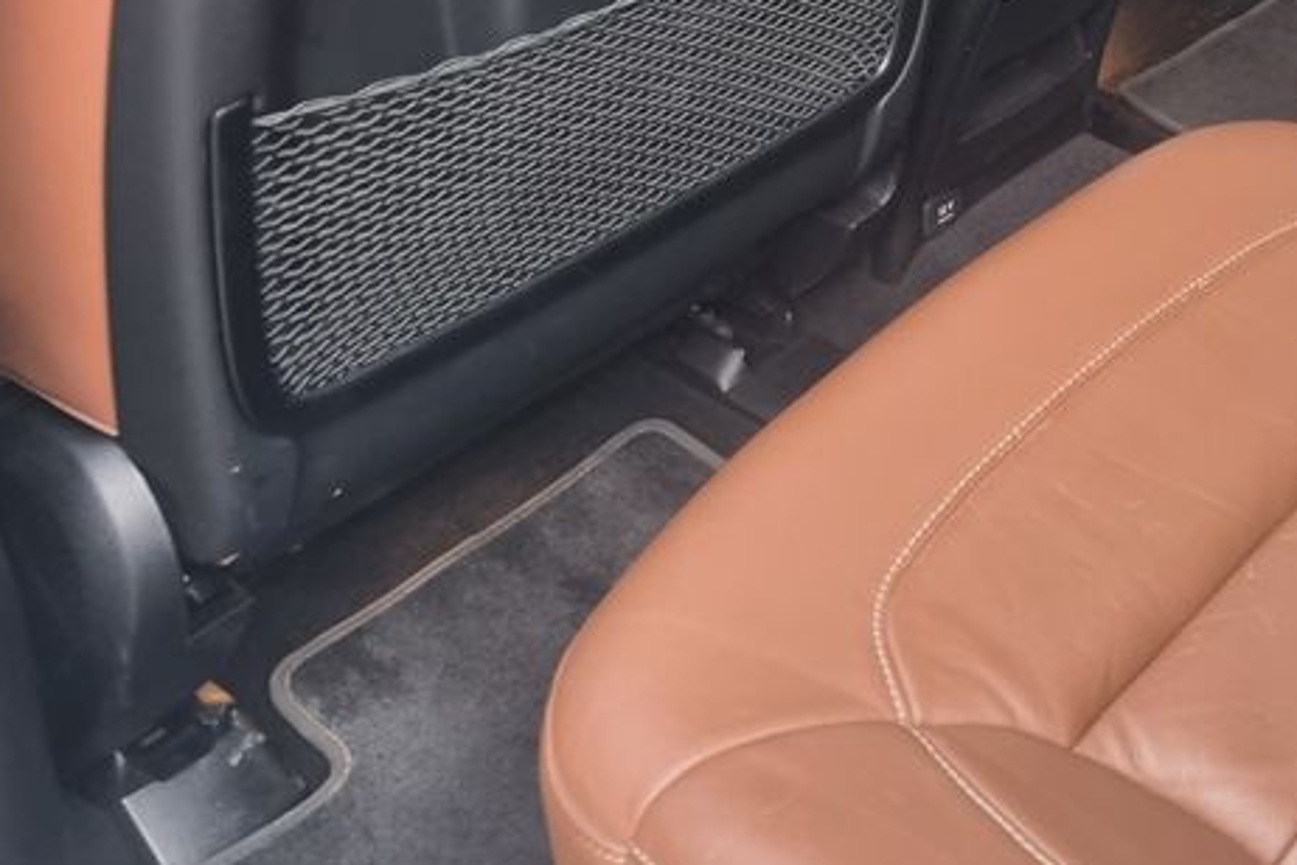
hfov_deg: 31.3
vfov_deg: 21.2
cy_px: -152
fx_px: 2161
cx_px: 1249
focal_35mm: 60
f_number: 1.8
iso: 400
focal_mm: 5.4
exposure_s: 1/50
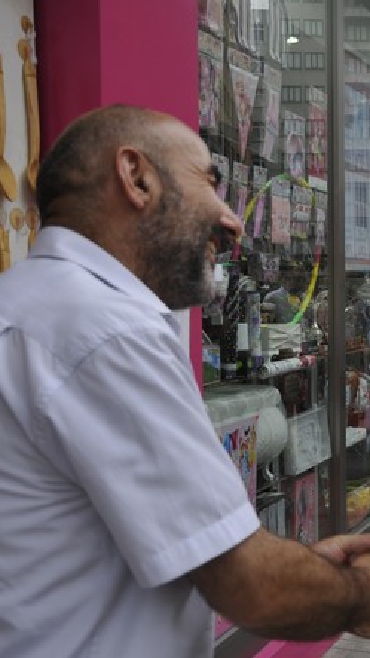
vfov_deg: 36.6
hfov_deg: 19.8
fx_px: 995
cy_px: 329
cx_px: 447
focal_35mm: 57
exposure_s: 1/400
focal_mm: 24
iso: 320
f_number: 5.6
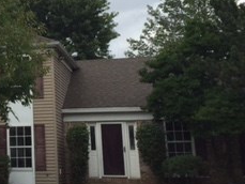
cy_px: 28
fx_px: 574
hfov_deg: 22.6
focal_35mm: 81
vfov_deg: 18.0
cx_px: -29
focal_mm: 4.15
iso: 32
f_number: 2.2
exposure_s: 1/471
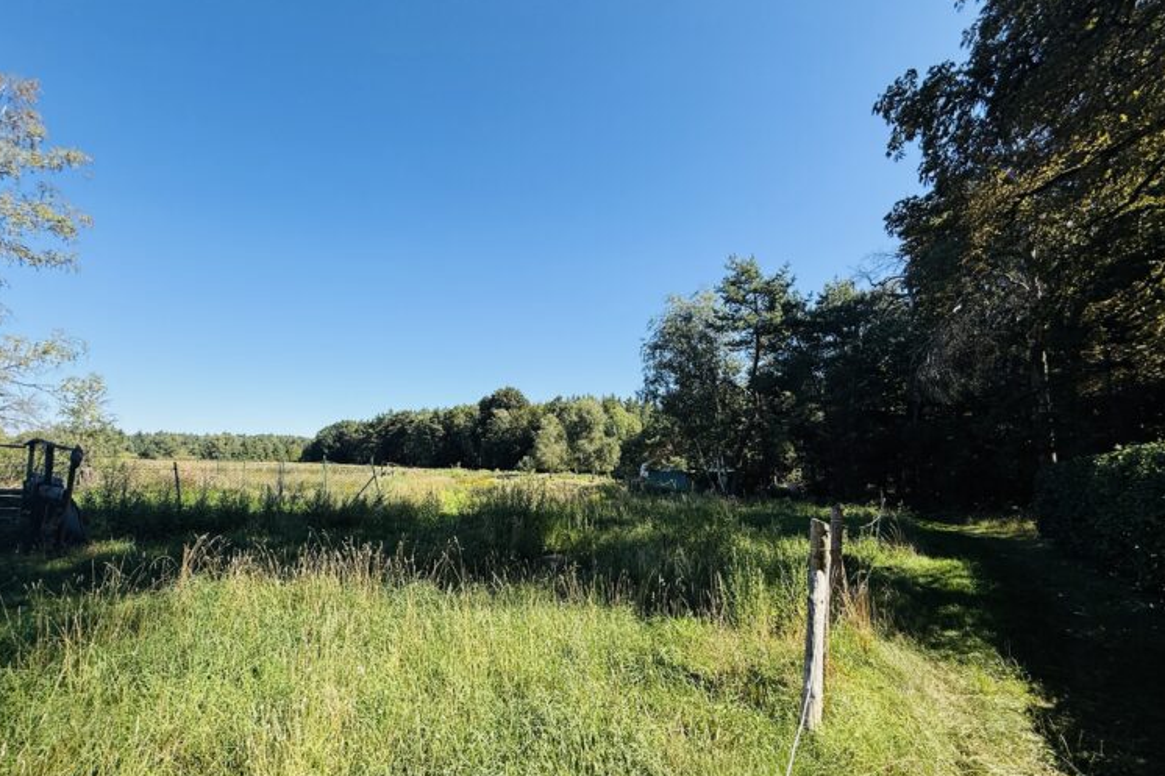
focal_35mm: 15
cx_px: 570
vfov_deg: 76.9
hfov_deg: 100.4
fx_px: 485
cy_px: 440
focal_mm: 2.22
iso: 50
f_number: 2.2
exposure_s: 1/1017
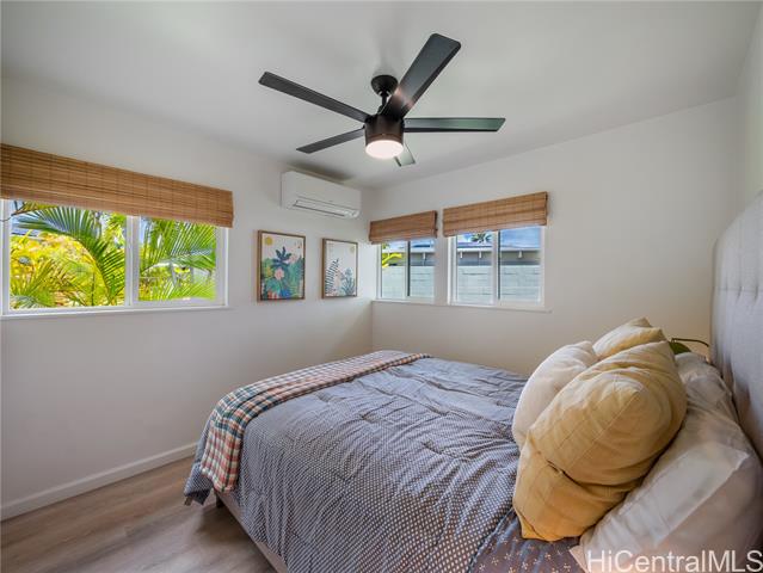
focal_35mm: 14
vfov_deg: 85.7
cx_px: 382
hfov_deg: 102.0
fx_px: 309
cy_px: 286
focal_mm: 7
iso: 640
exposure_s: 1/1250
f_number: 4
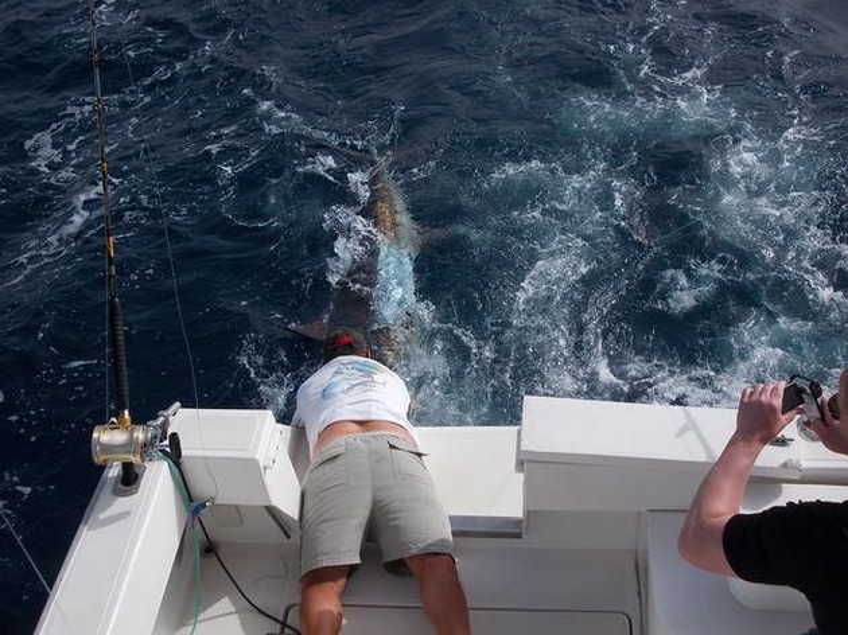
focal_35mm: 43
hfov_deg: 43.9
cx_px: 424
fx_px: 1053
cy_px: 318
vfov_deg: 33.6
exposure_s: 1/1250
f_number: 3.3
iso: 80
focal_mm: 6.1
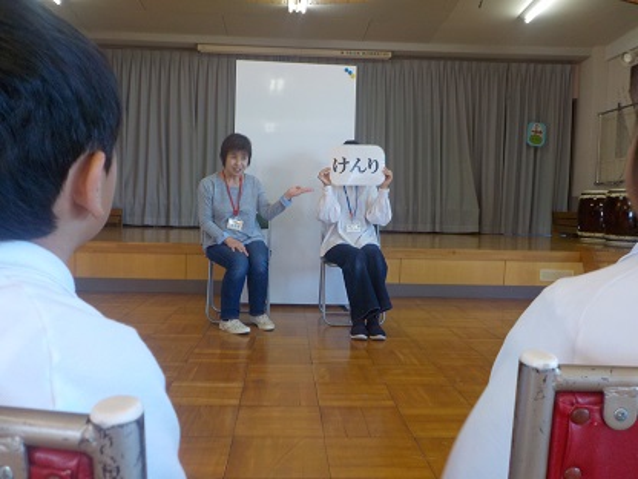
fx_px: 553
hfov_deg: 60.0
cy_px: 240
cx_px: 319
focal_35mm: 30
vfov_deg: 46.8
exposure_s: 1/30
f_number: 3.3
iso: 160
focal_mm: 4.1
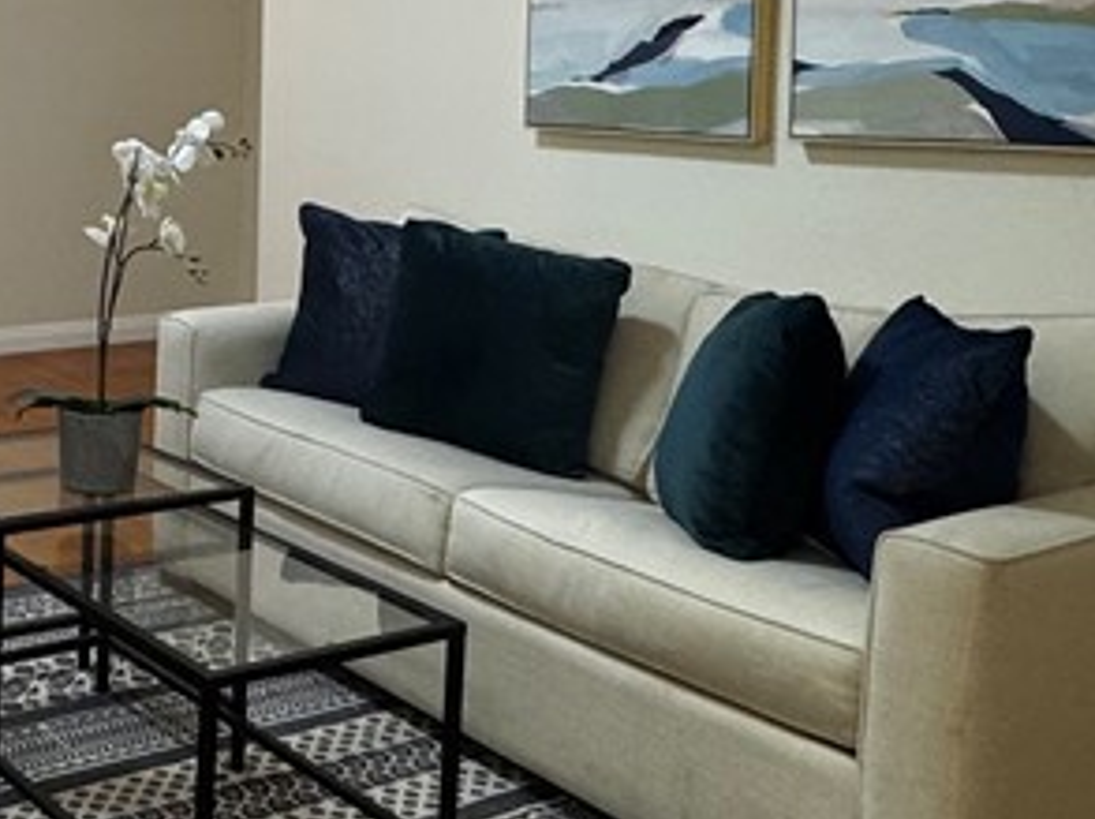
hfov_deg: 35.5
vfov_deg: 29.0
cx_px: 22
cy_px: 168
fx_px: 1548
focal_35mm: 49
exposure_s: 1/120
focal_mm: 2.22
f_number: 2.2
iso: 200
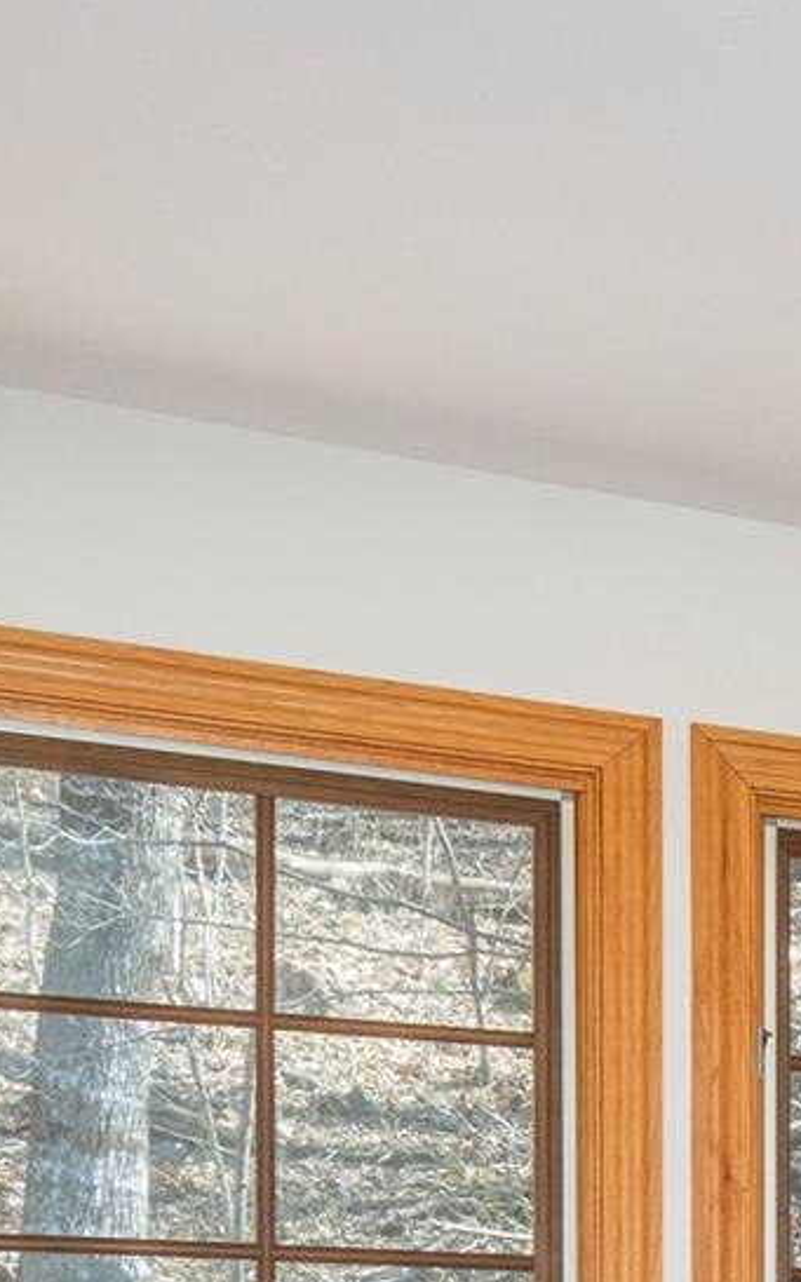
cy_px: 1559
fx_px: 3075
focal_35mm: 88
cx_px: 1865
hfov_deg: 12.1
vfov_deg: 21.7
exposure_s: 1/60
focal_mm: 23
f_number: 7.1
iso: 320
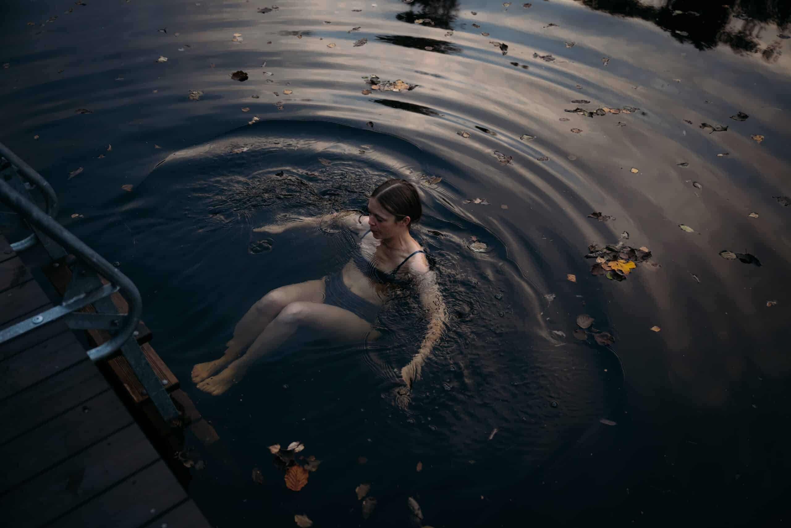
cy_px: 264
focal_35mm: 35
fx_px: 769
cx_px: 396
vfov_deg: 37.9
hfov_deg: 54.4
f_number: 2.8
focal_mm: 35
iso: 800
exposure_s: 1/400
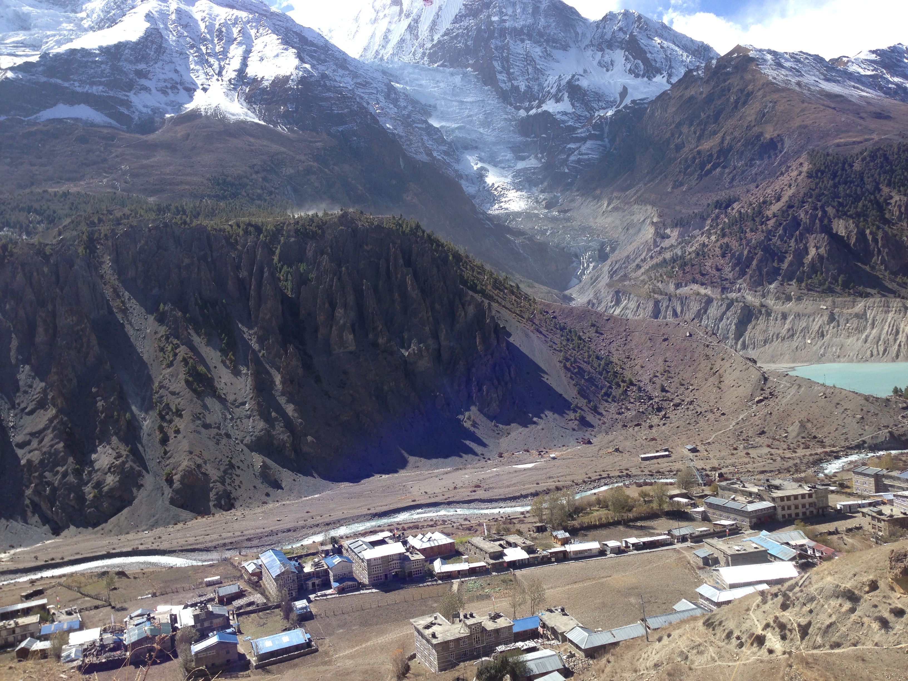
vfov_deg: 42.9
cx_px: 454
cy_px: 340
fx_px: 866
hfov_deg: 55.4
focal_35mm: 33
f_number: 2.4
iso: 50
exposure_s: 1/1063
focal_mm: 4.12
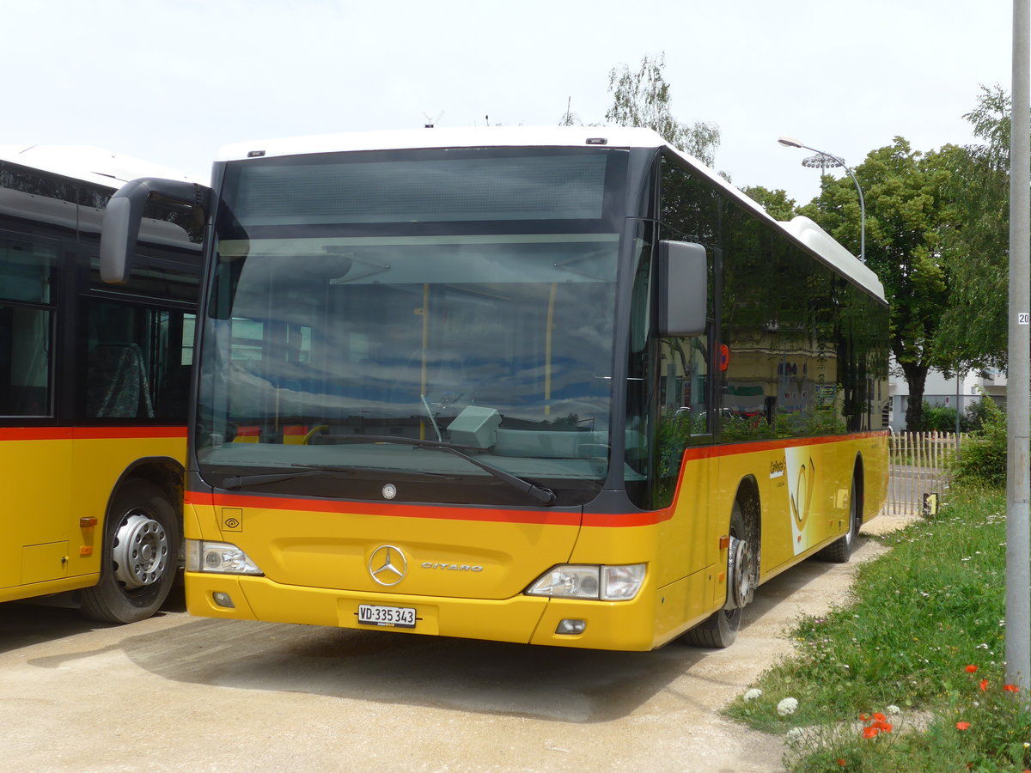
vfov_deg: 28.0
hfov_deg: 36.8
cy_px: 386
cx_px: 516
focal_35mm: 52
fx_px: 1549
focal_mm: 10.7
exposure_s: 1/1000
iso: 80
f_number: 3.3
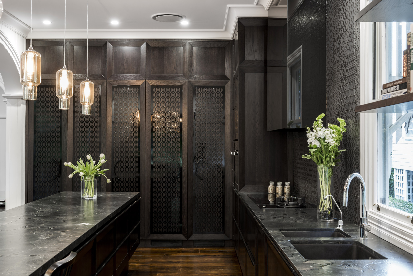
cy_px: 138
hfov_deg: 44.5
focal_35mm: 44
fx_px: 505
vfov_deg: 30.5
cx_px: 206
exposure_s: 1
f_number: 9
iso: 200
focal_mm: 44
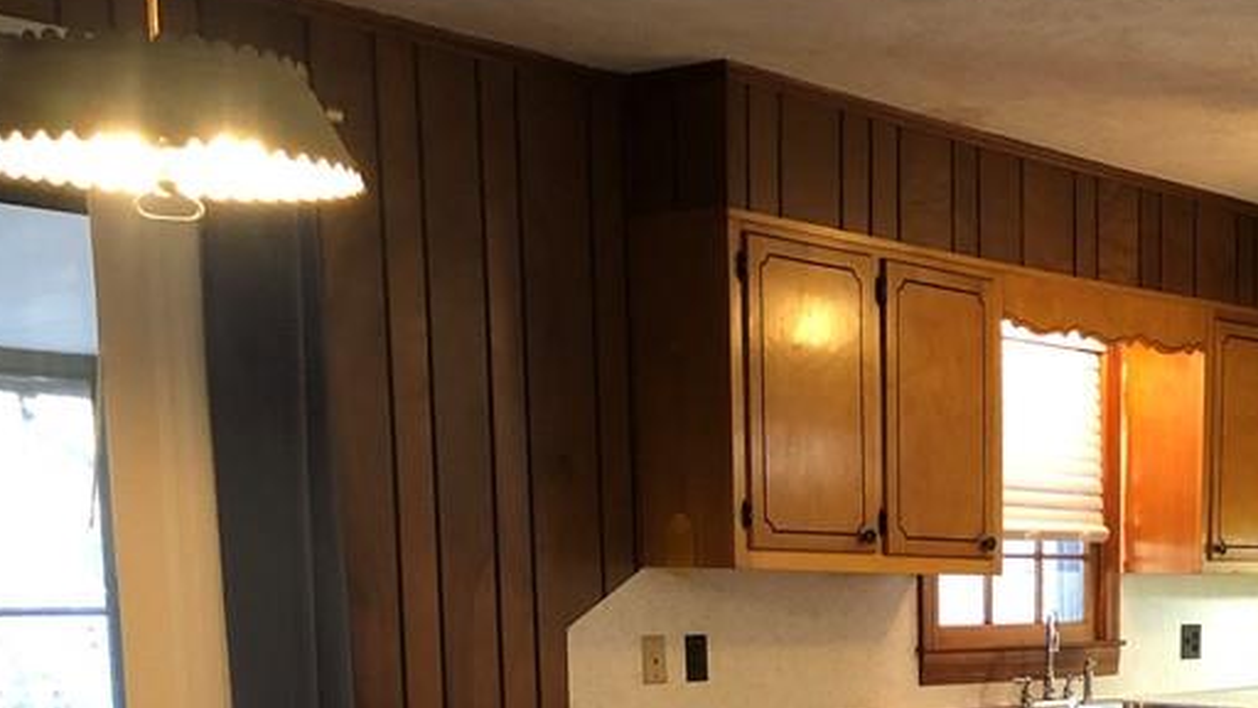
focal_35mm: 61
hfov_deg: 32.7
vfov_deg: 18.4
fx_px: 2035
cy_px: 907
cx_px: 1123
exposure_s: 1/15
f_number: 1.8
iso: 80
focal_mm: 3.99
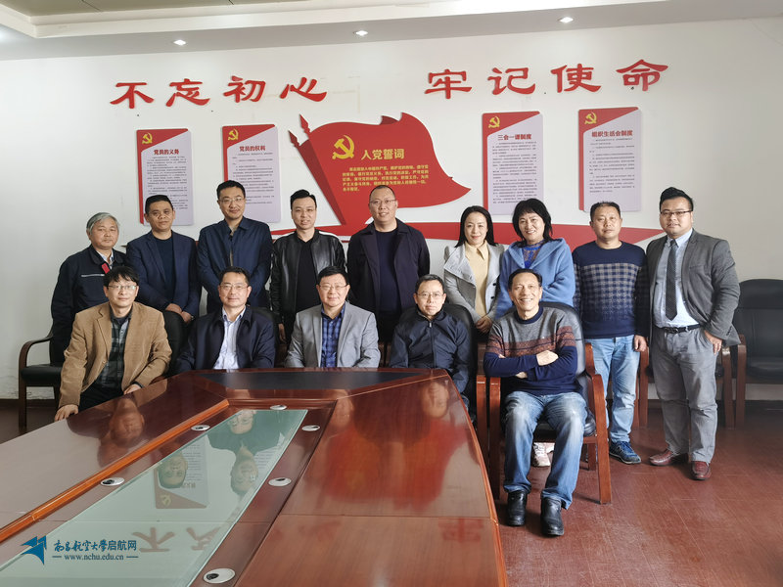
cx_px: 392
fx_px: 656
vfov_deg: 48.2
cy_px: 294
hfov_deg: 61.7
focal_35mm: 29
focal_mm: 5.56
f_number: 1.6
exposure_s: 1/100
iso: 160
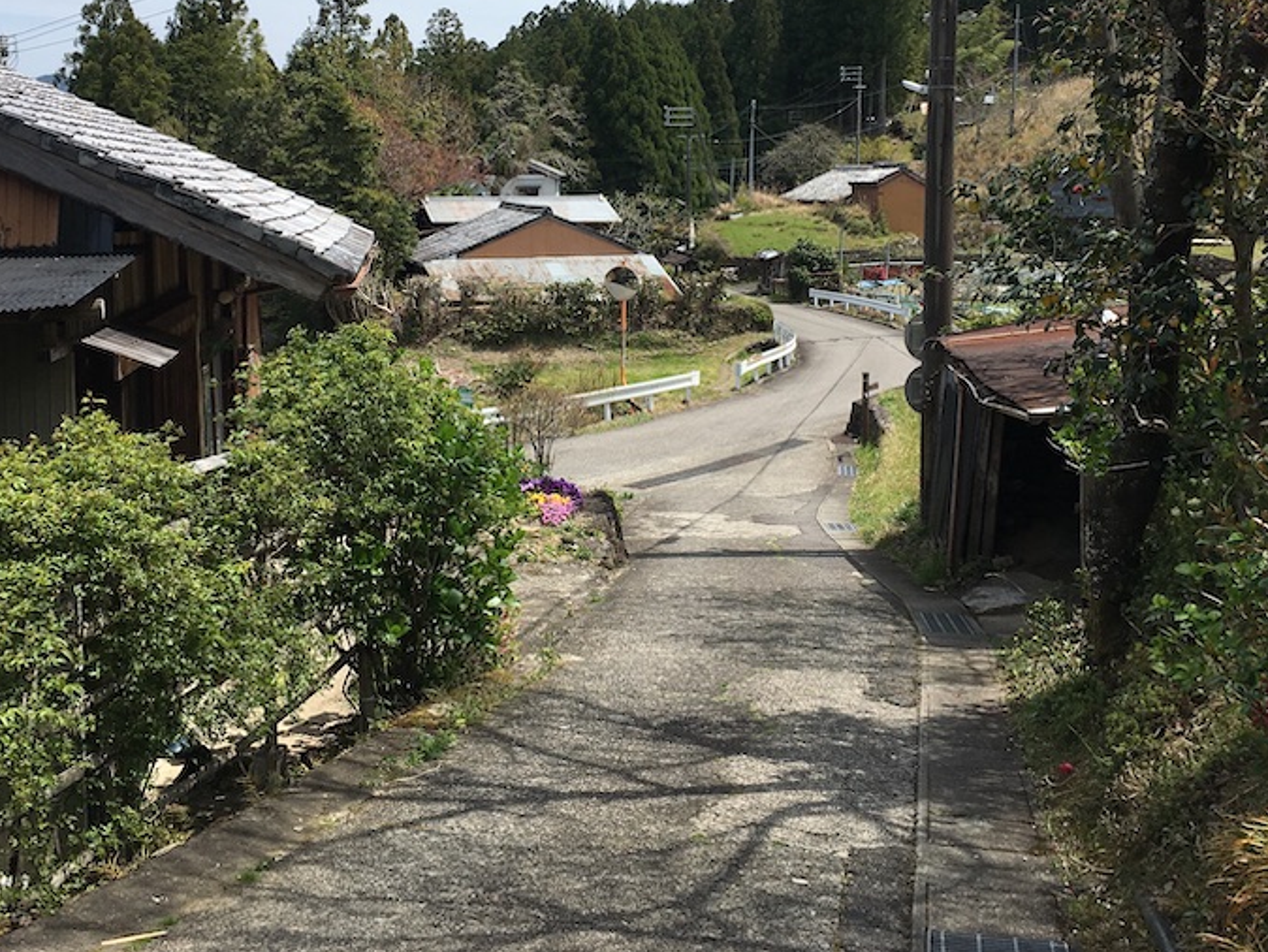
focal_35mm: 43
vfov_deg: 33.3
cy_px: 305
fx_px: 1576
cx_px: 600
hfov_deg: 43.8
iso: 25
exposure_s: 1/1789
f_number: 2.2
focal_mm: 4.15
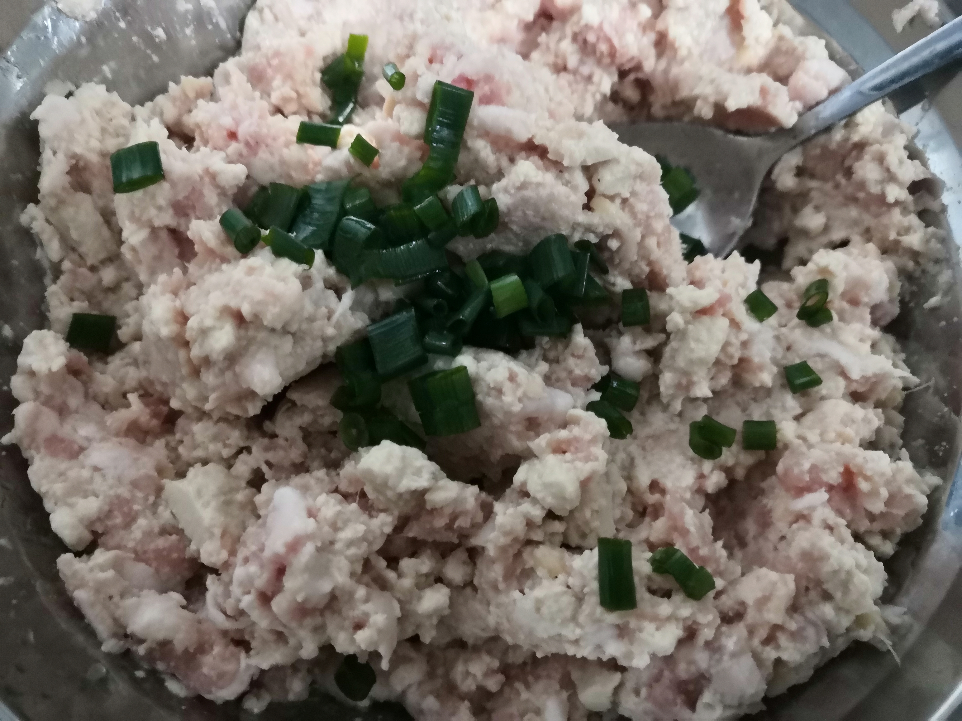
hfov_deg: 65.3
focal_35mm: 27
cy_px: 360
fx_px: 750
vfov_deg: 51.4
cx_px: 481
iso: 1250
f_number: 1.8
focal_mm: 3.95
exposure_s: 1/16.7
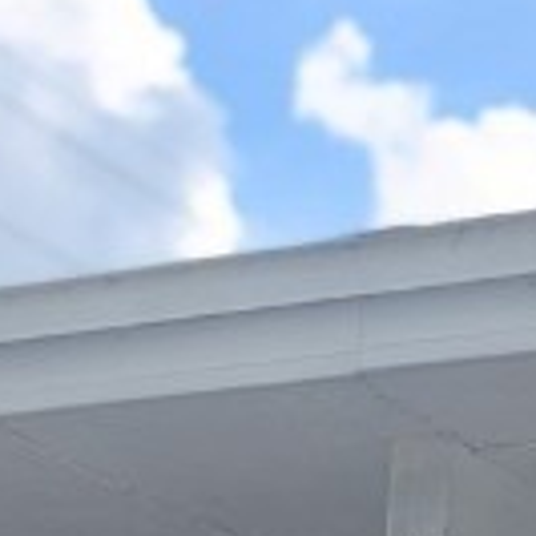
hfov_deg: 10.3
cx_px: -536
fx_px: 2733
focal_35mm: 156
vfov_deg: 9.4
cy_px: 1463
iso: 20
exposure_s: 1/740
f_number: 1.8
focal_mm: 5.4
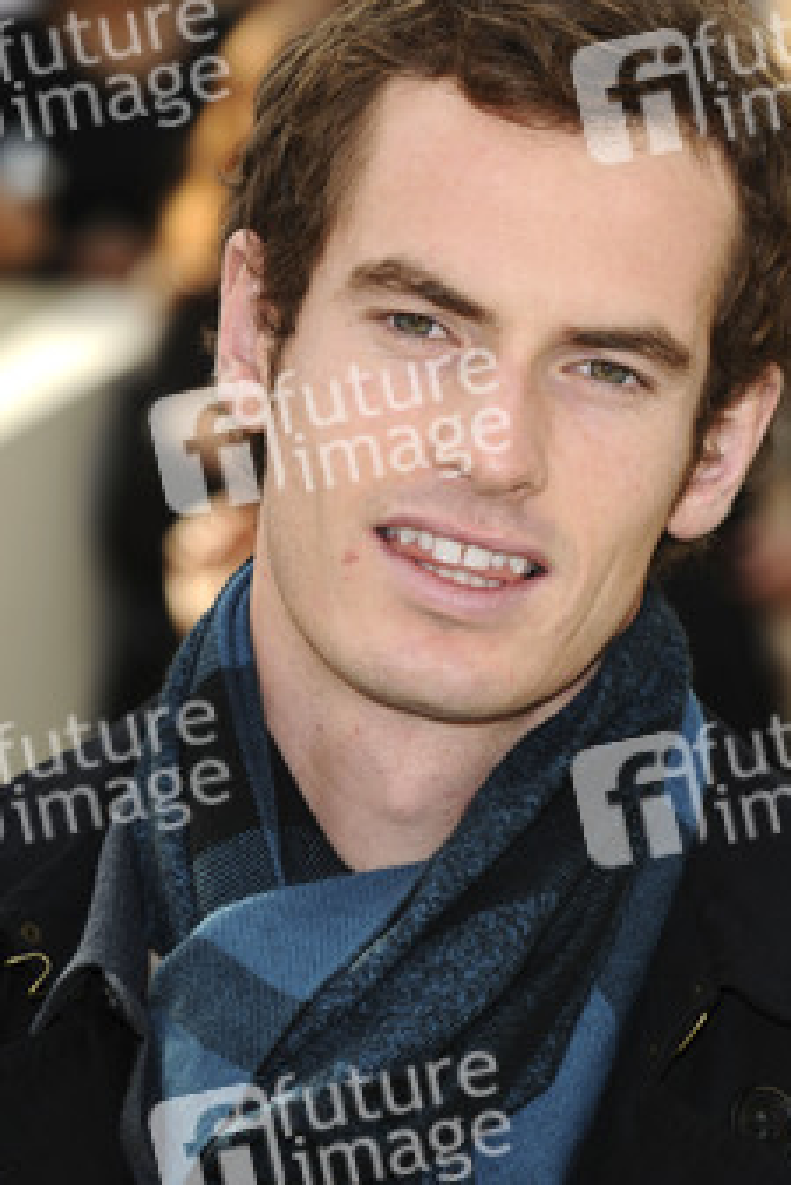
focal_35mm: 178
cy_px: 608
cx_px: 434
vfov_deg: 11.5
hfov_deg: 7.7
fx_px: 5860
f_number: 5.6
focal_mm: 100
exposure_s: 1/250
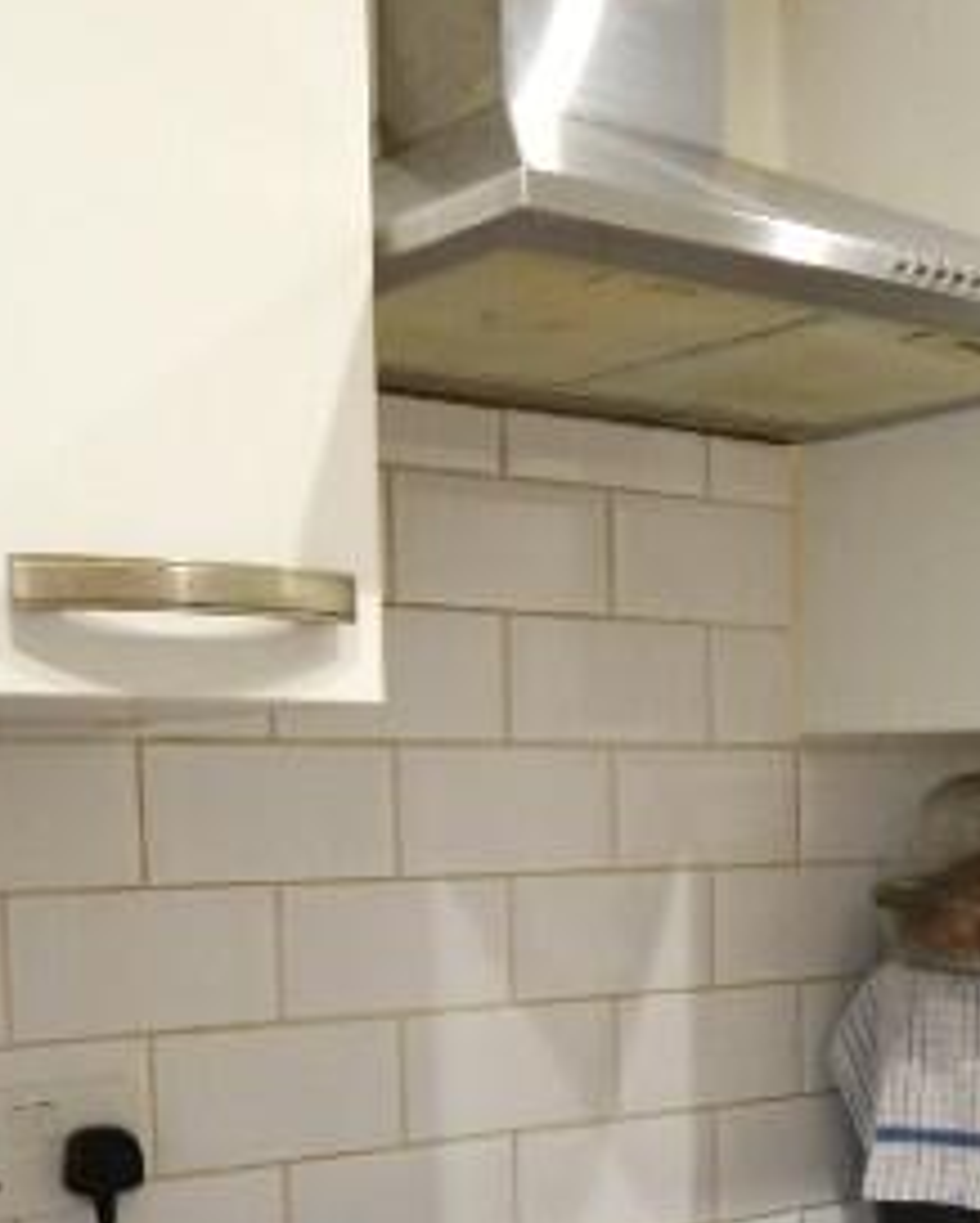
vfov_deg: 33.9
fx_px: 1919
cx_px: 805
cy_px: 1045
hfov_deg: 28.0
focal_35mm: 53
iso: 1000
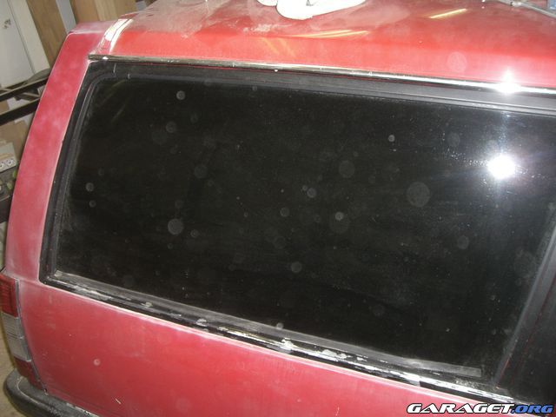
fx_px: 610
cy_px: 208
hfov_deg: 49.0
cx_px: 278
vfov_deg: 37.7
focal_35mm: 38
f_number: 2.7
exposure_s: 1/60
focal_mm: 6.2
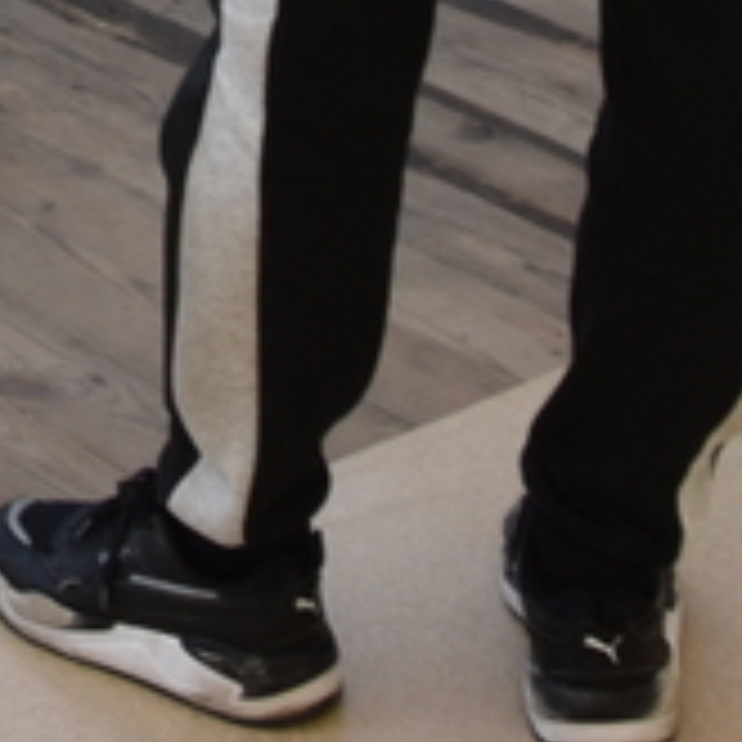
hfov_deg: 10.2
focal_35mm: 167
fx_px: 4050
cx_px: -315
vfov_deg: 9.6
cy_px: -877
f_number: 5.6
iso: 100
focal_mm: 18
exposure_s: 1/125
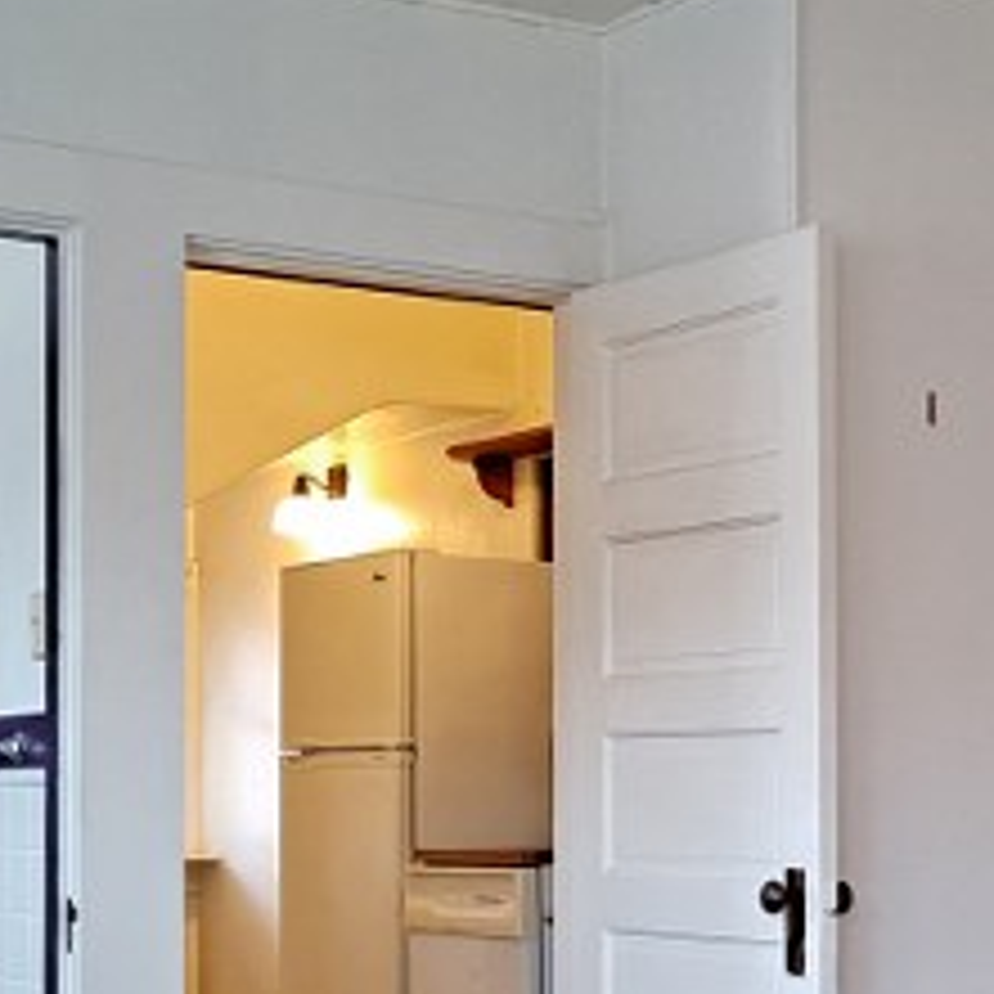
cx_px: 859
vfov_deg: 21.4
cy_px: 792
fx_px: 2599
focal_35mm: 80
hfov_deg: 21.3
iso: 250
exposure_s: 1/60
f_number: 2
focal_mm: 4.6
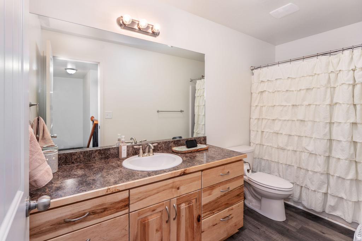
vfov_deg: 81.2
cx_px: 181
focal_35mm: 14
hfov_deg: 104.2
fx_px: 141
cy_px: 120
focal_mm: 14
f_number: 7.1
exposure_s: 1/20
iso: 320
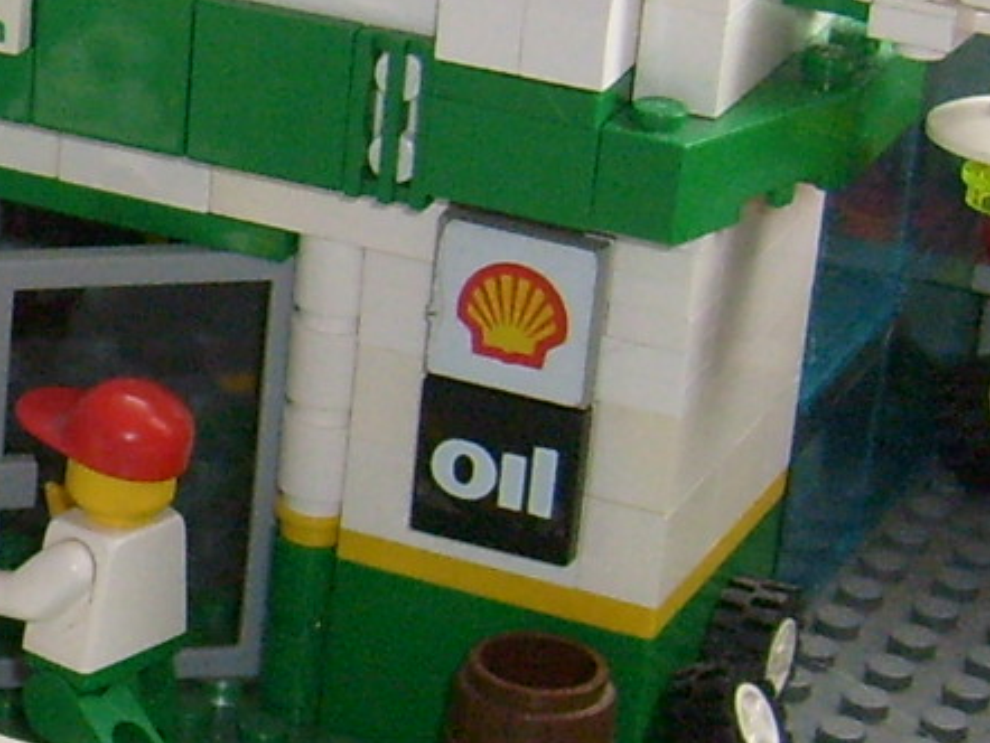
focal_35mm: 162
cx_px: -641
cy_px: 278
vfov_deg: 9.2
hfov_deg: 11.5
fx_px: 4636
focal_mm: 5.8
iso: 100
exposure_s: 1/45
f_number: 2.8
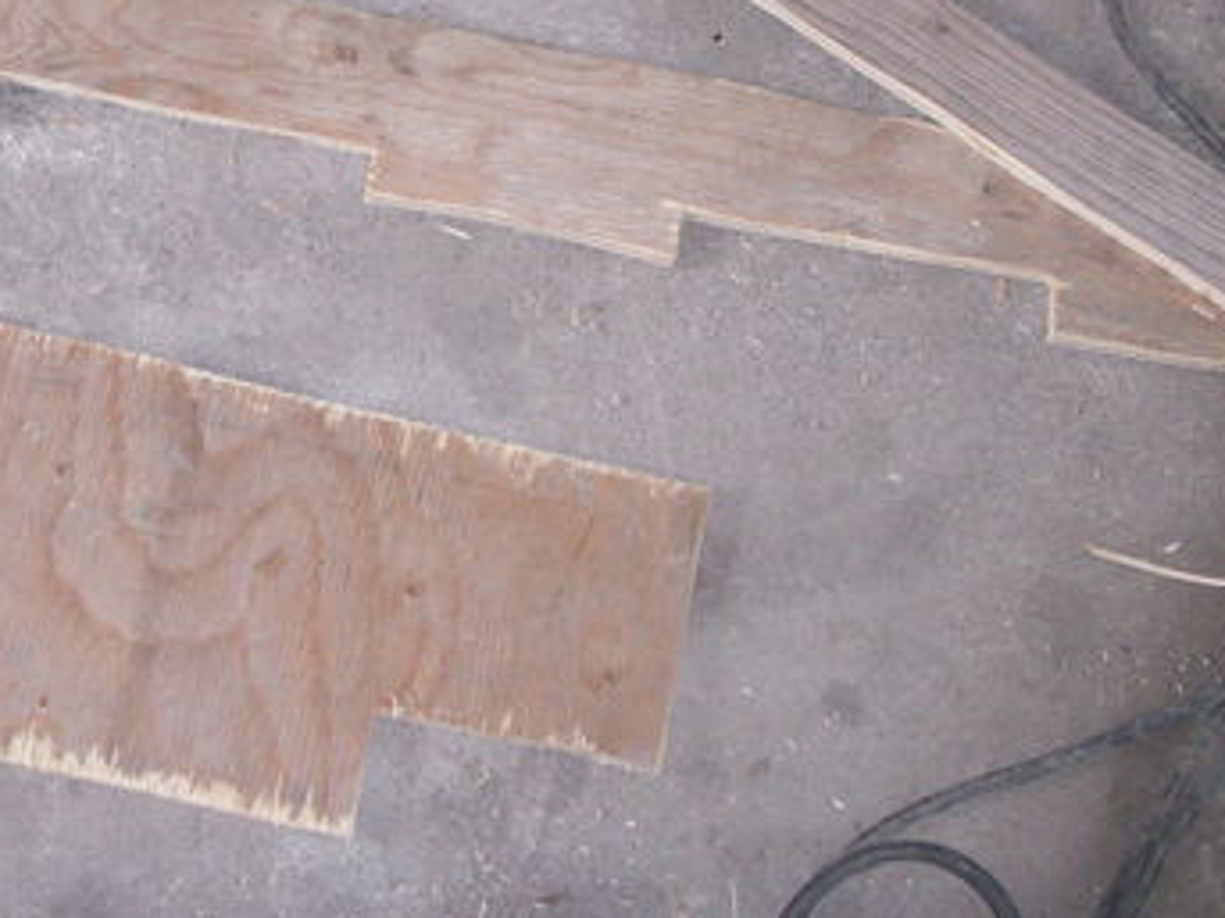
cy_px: 136
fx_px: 2441
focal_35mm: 69
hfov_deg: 28.0
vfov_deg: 20.9
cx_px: 393
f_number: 3.5
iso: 160
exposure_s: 1/40
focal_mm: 7.7
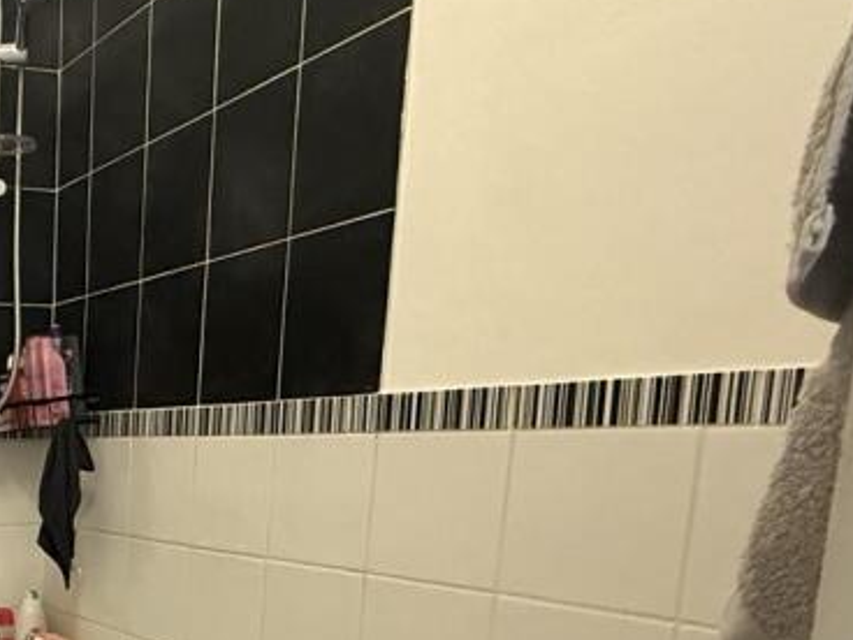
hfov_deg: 37.1
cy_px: 596
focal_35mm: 39
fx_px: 961
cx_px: -160
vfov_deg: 34.4
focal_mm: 2.22
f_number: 2.2
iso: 640
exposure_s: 1/50
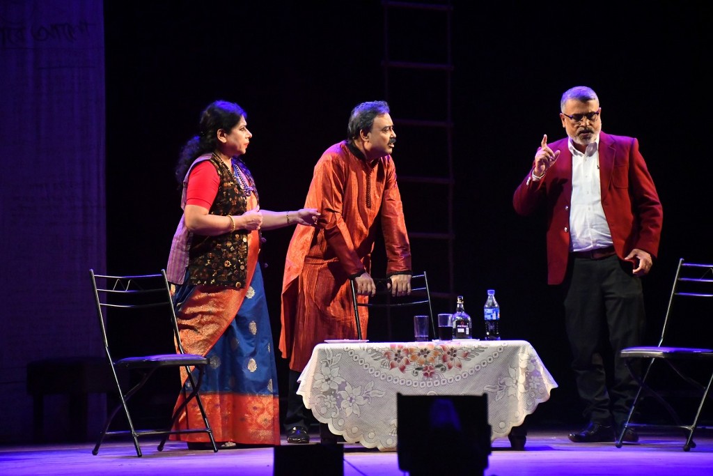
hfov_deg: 18.3
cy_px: 238
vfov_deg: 12.2
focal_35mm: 112
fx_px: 2218
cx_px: 356
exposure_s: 1/160
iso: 6400
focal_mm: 75
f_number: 5.6
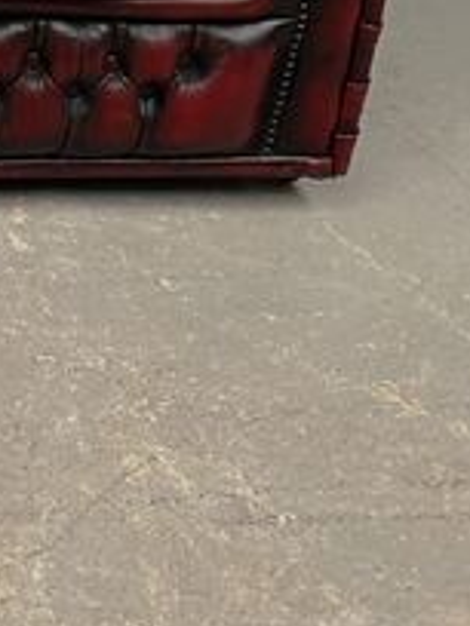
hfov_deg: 11.9
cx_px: -562
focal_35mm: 106
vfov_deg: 17.2
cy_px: -233
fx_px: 1919
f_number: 1.8
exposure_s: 1/50
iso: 80
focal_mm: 5.58
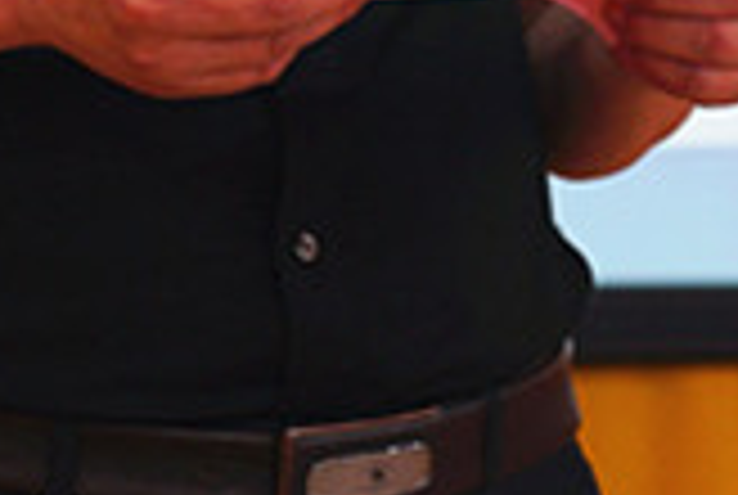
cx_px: 549
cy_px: -756
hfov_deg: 6.5
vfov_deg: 4.3
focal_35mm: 314
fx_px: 6449
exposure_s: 1/60
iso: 200
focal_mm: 60
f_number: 4
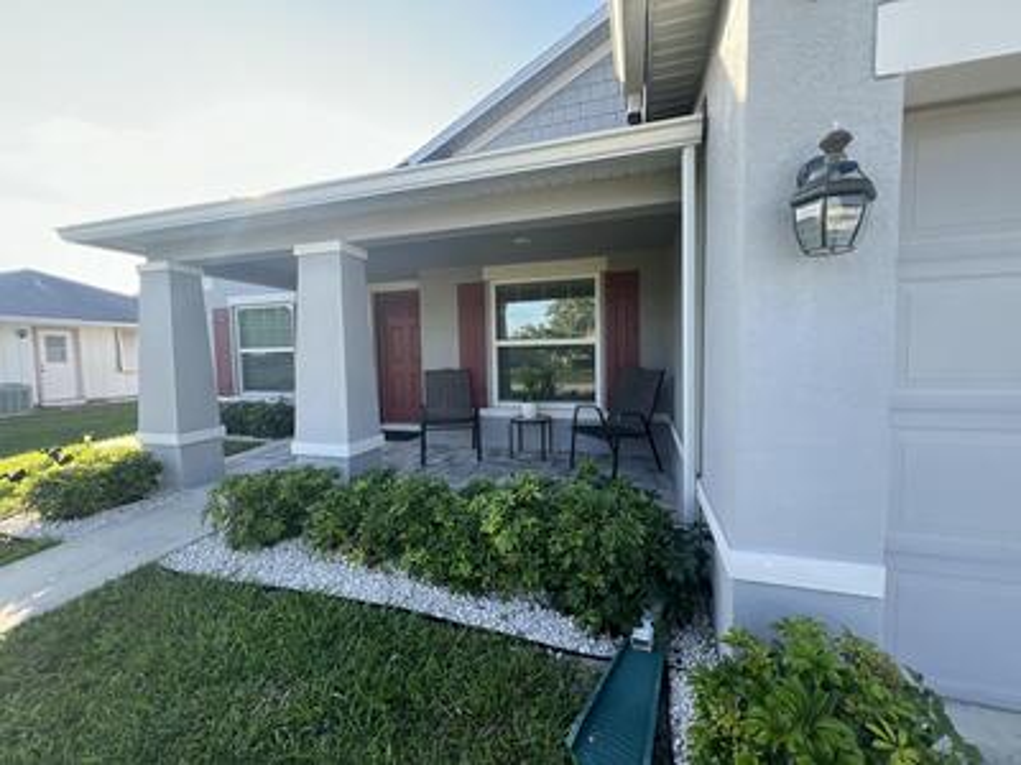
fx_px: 383
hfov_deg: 106.2
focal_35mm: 13
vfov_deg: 89.9
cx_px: 510
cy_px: 382
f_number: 1.8
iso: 32
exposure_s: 1/215
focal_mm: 1.57
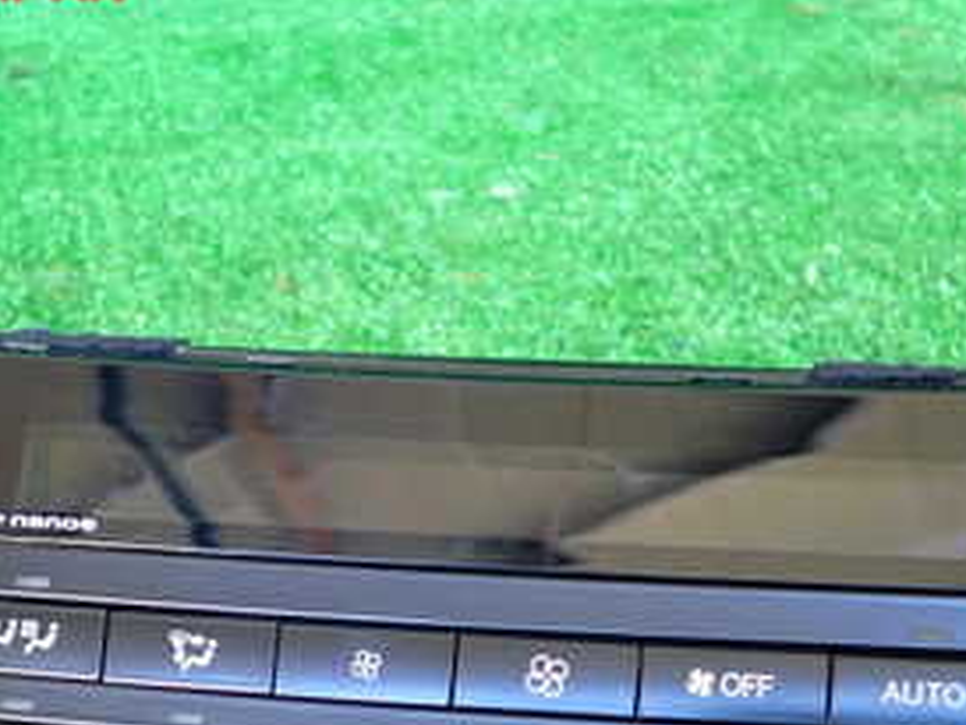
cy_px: 729
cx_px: 545
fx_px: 1843
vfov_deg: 21.5
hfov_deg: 29.3
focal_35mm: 66
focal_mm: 5.4
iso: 320
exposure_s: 1/30
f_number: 2.3
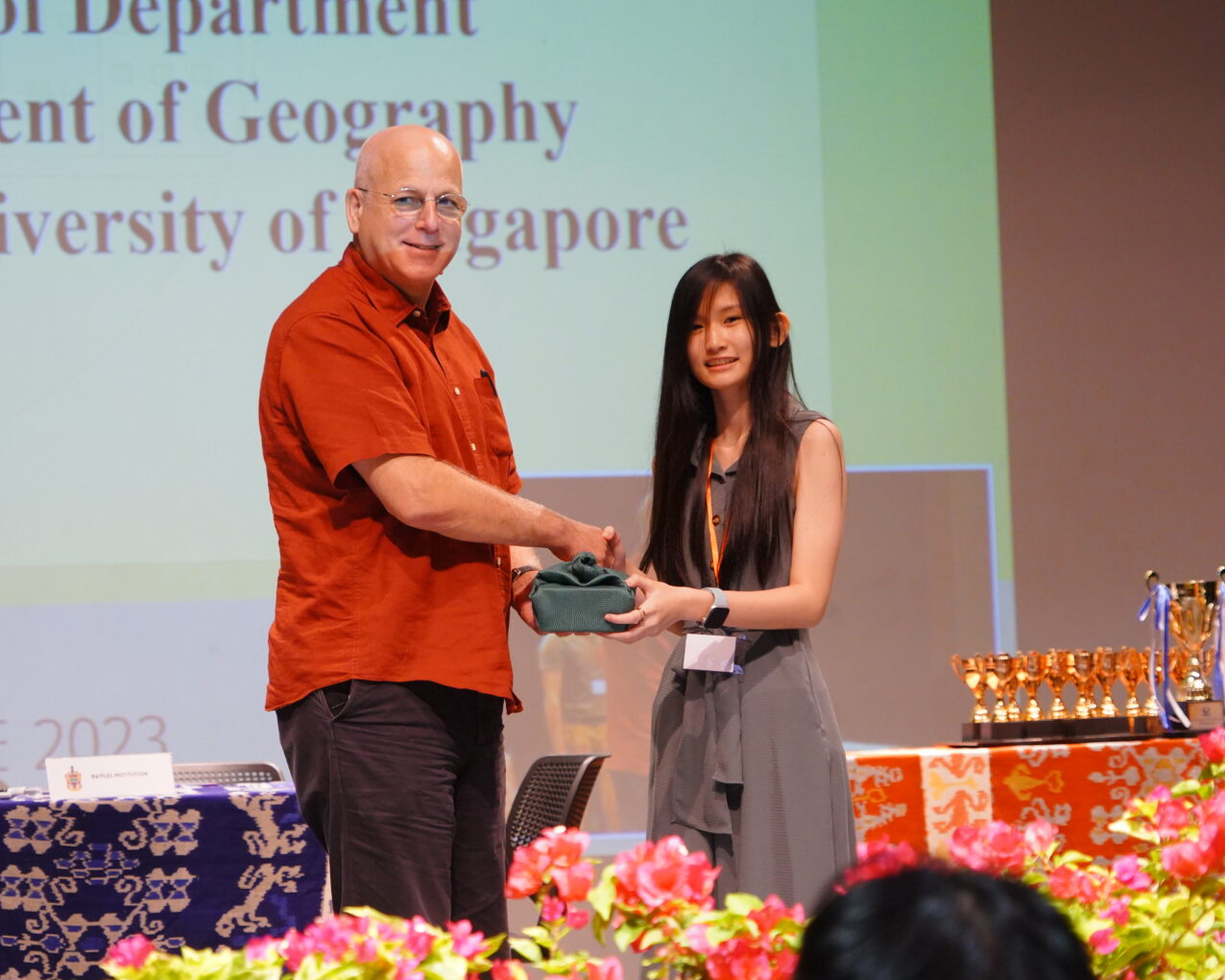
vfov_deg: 12.6
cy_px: 490
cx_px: 576
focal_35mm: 122
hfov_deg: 15.8
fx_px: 4423
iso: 6400
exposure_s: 1/160
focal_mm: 108
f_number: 6.3
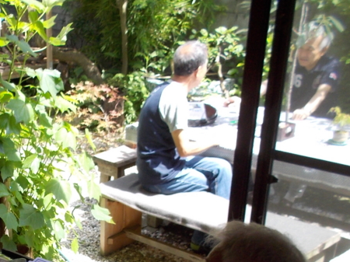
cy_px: 264
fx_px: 667
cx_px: 36
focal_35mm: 66
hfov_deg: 28.3
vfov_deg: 21.4
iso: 80
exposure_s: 1/100
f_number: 3.3
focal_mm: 4.1
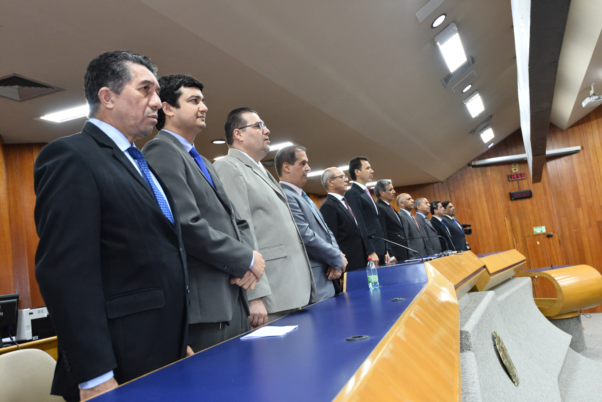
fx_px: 585
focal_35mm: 35
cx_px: 301
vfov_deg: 37.9
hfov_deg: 54.4
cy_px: 201
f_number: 4.5
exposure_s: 1/60
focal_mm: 35
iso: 1600
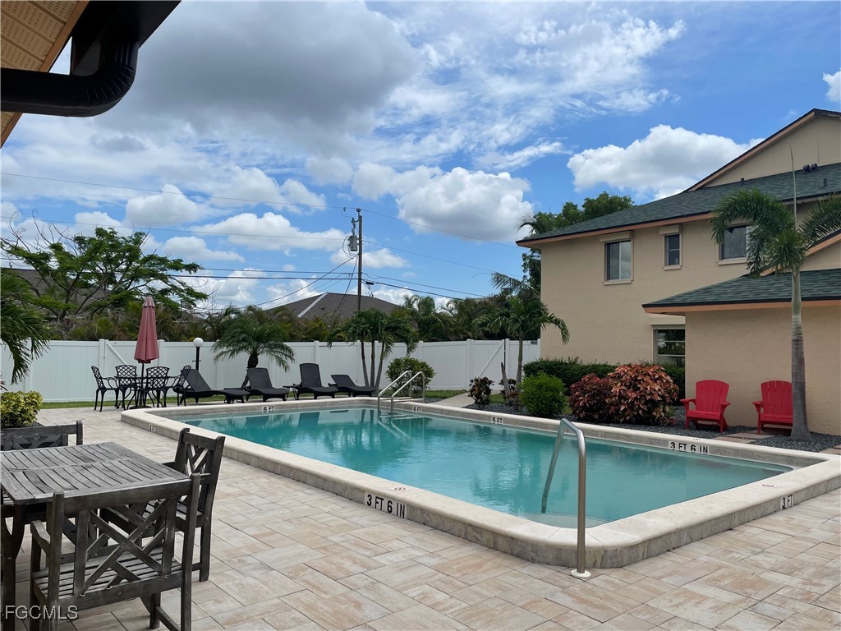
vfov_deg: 53.1
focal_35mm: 26
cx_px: 420
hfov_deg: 67.3
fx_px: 632
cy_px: 316
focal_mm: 4.2
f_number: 1.6
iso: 32
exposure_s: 1/5814
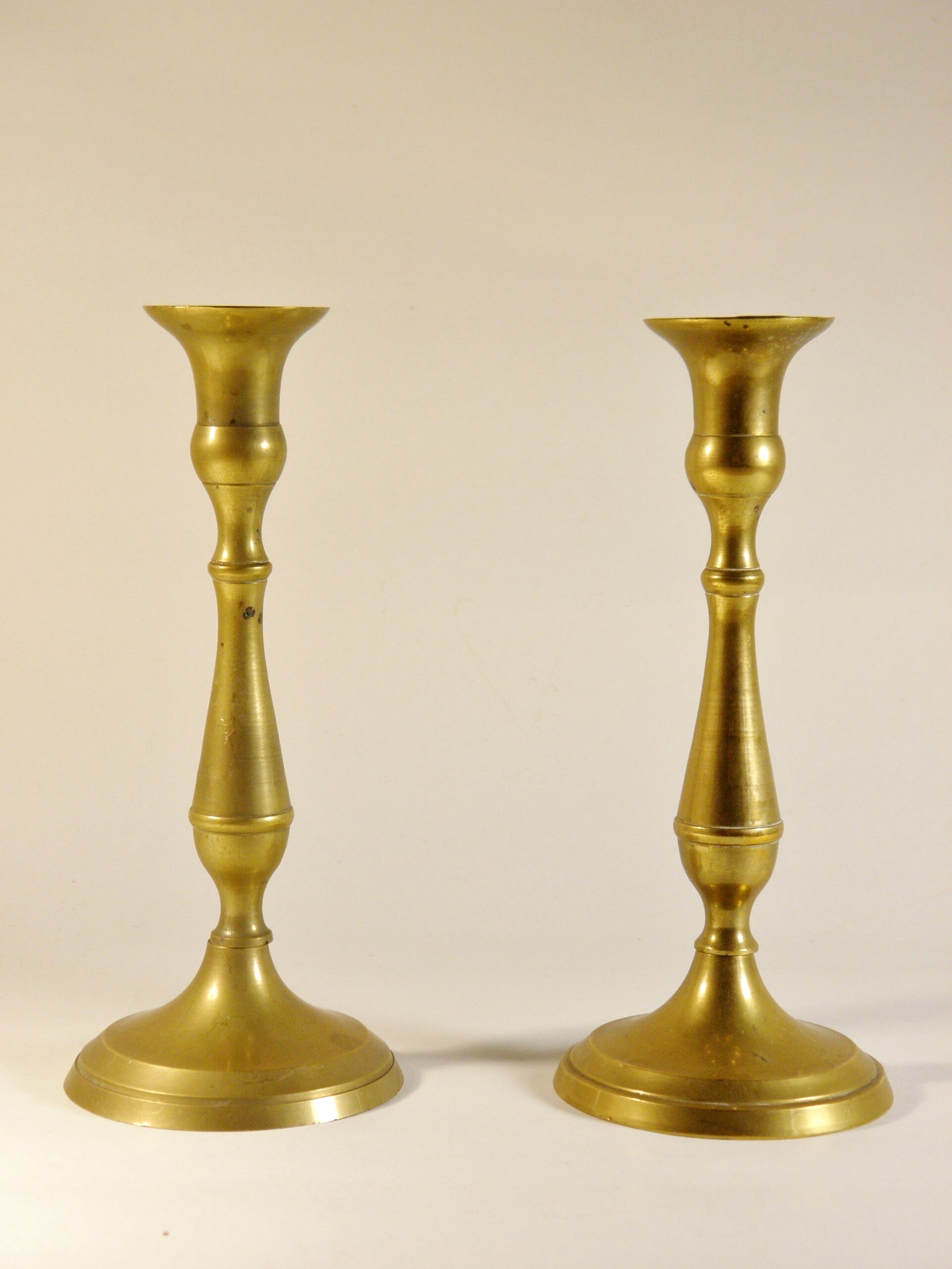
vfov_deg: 28.6
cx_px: 476
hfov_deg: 21.6
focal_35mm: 68
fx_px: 2493
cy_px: 634
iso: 100
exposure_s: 1/50
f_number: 4.3
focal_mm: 12.2
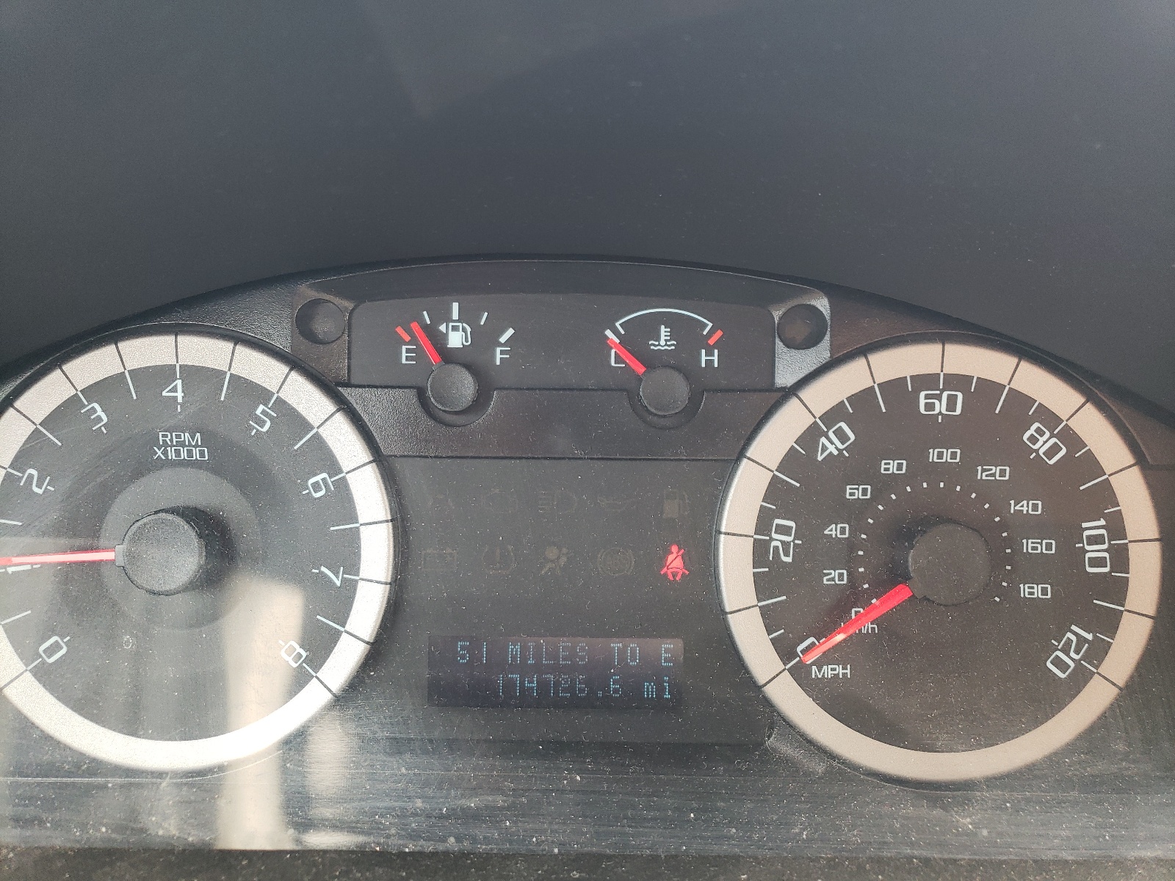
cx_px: 588
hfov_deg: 67.3
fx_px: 883
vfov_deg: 53.1
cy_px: 440
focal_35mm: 26
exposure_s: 1/120
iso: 95
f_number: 1.5
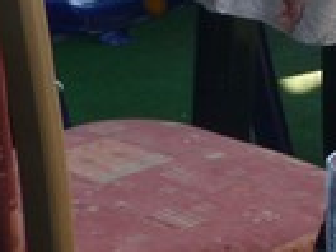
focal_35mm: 349
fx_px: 3388
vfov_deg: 4.3
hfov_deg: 5.5
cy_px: -10
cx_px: 751
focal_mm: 12.2
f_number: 4.6
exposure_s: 1/125
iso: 100
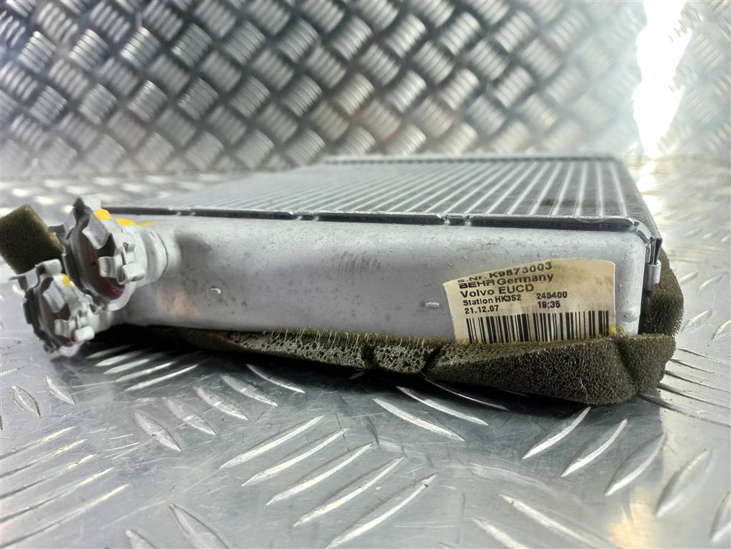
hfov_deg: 69.4
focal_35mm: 25
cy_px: 274
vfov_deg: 54.9
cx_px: 366
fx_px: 528
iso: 80
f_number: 1.8
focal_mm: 4.6
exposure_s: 1/50
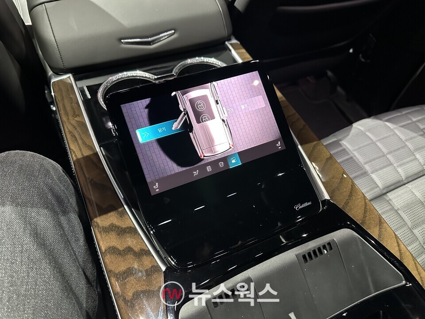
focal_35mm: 24
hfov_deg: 71.6
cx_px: 212
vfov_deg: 56.8
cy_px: 160
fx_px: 295
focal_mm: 6.86
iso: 800
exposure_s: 1/40
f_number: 1.78
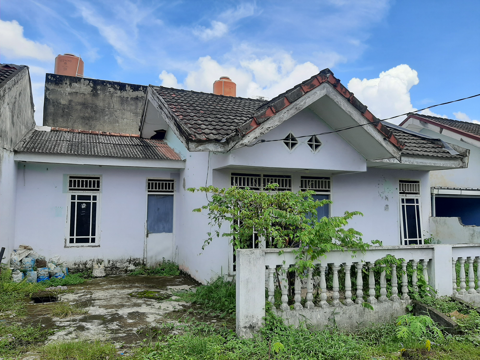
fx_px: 374
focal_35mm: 27
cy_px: 180
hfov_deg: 65.3
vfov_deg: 51.4
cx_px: 240
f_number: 1.7
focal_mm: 3.93
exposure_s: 1/2092
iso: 40
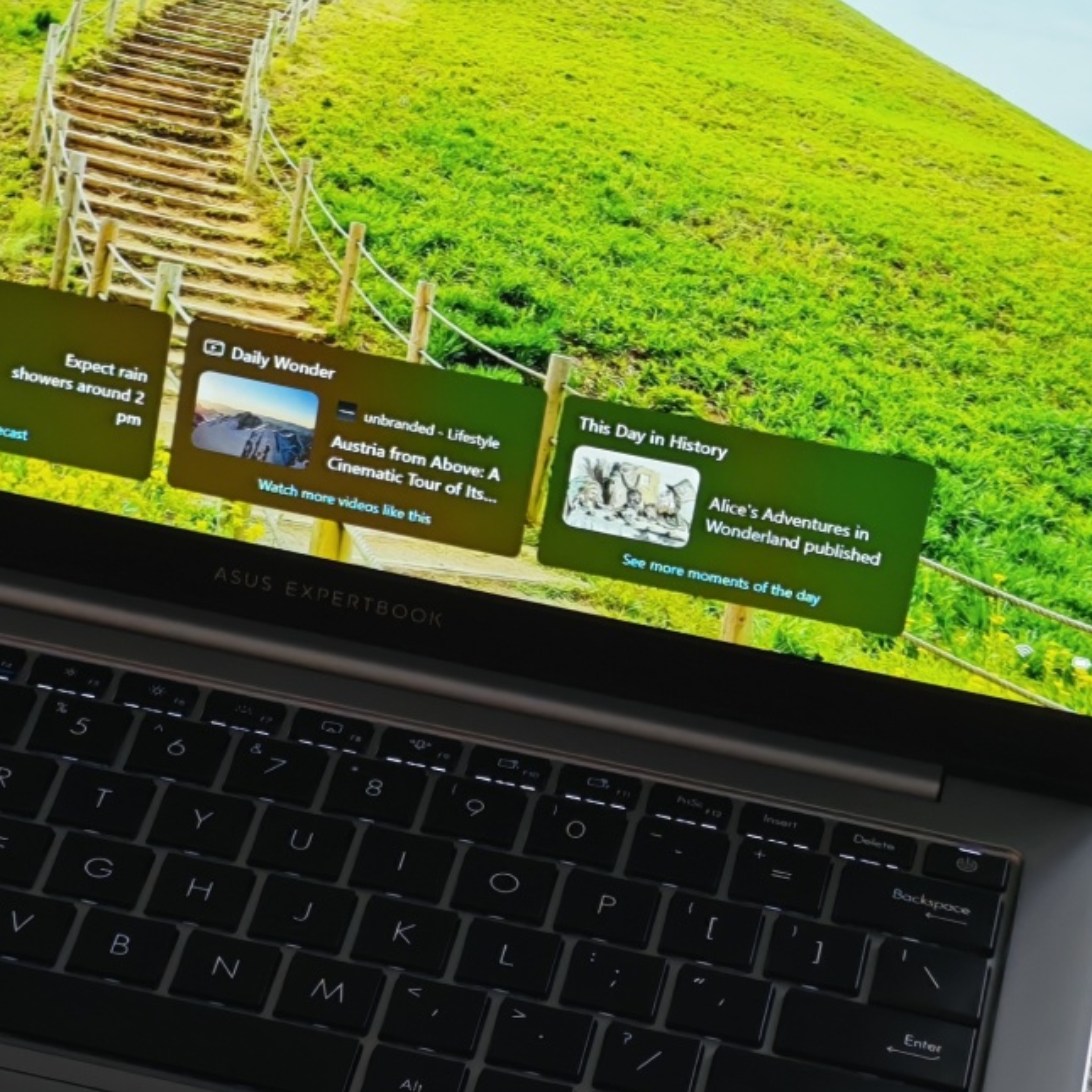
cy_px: 557
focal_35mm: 126
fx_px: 4497
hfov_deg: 13.8
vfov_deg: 13.8
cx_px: 230
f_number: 1.6
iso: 80
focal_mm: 5.4
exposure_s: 1/50
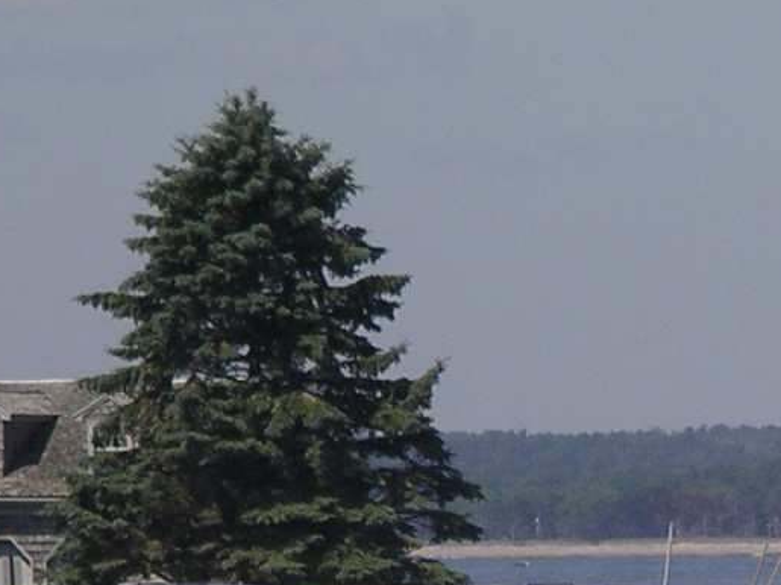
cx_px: 1339
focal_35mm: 744
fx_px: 16782
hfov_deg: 2.7
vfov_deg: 2.0
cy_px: 1059
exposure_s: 1/625
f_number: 6
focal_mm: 39
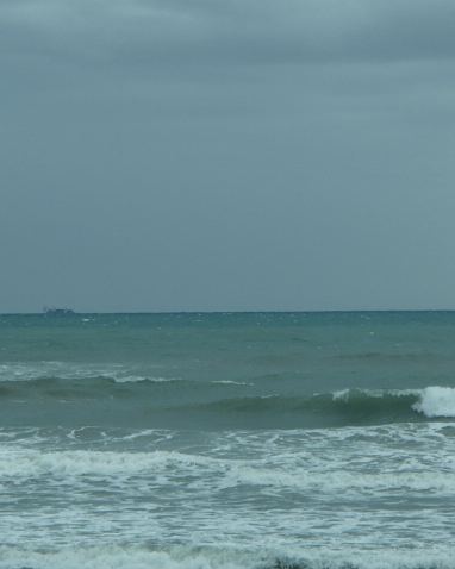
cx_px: 170
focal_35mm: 166
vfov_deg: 11.6
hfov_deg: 9.3
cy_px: 284
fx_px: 2796
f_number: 5.7
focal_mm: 22.79
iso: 100
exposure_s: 1/250
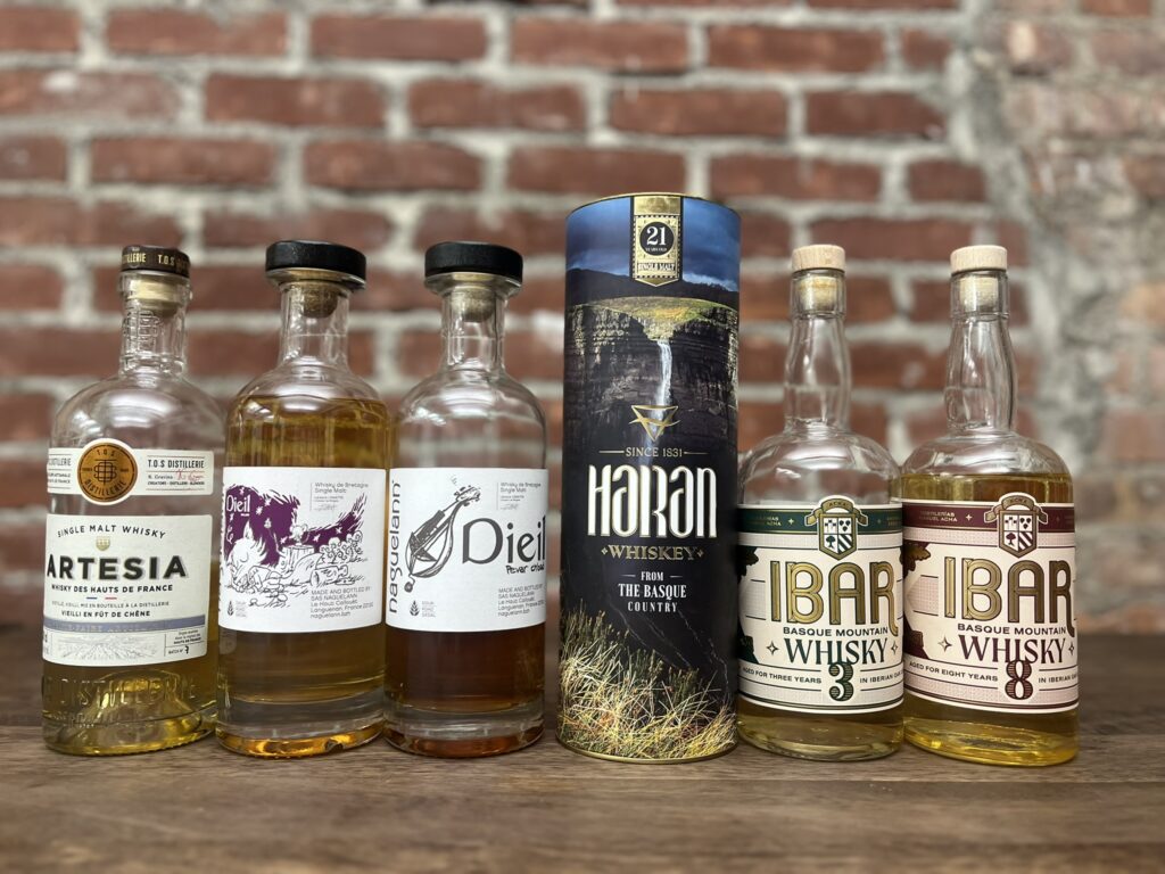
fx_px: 875
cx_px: 582
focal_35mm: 26
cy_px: 437
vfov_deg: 53.1
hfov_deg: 67.3
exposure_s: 1/60
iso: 160
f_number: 1.5
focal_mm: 5.7
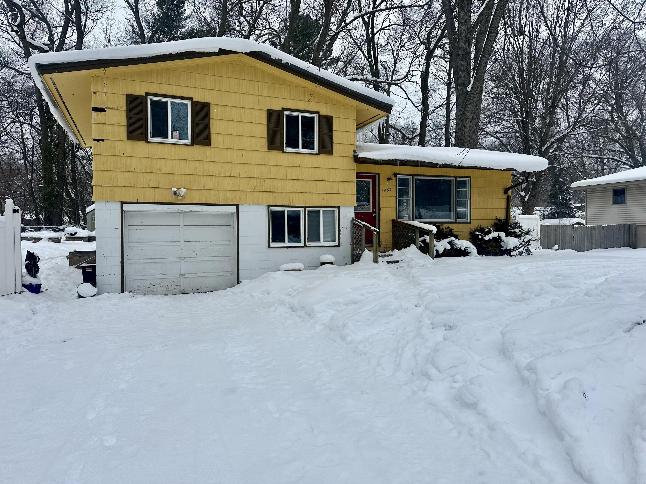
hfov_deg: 71.6
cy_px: 242
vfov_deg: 56.8
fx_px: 448
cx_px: 323
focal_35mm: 24
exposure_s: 1/3155
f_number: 1.78
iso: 80
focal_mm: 6.86
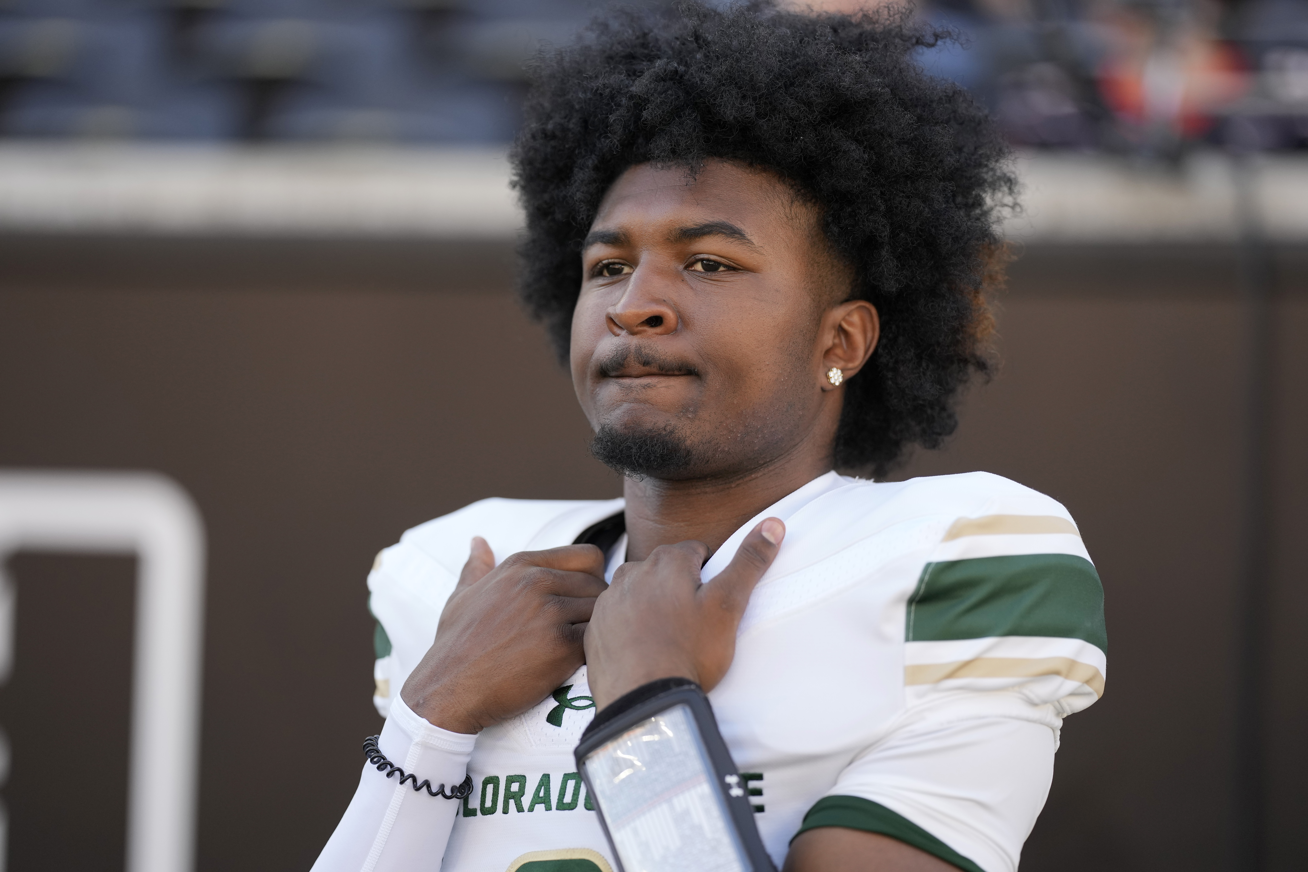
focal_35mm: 135
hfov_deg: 15.2
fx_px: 4905
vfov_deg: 10.2
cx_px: 654
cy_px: 436
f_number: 1.8
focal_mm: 135
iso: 500
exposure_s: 1/3200
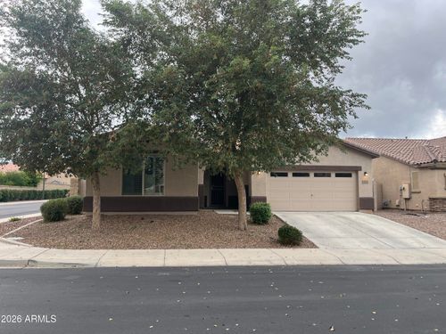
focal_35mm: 26
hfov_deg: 67.3
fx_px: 335
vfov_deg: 53.1
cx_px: 223
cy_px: 167
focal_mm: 5.1
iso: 50
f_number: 1.6
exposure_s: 1/363
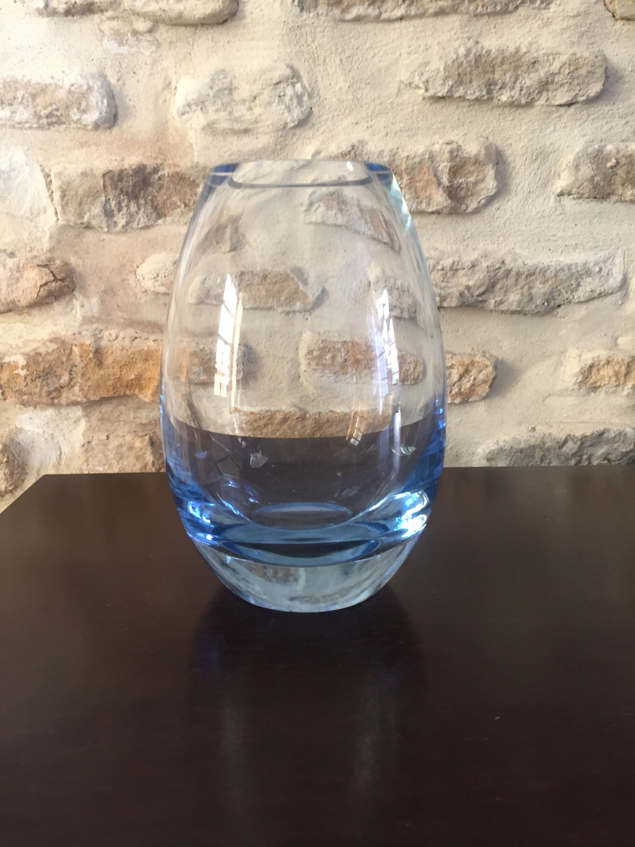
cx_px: 318
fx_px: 709
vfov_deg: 61.7
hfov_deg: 48.2
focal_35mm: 29
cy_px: 424
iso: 125
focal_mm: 4.15
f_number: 2.2
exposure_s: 1/33
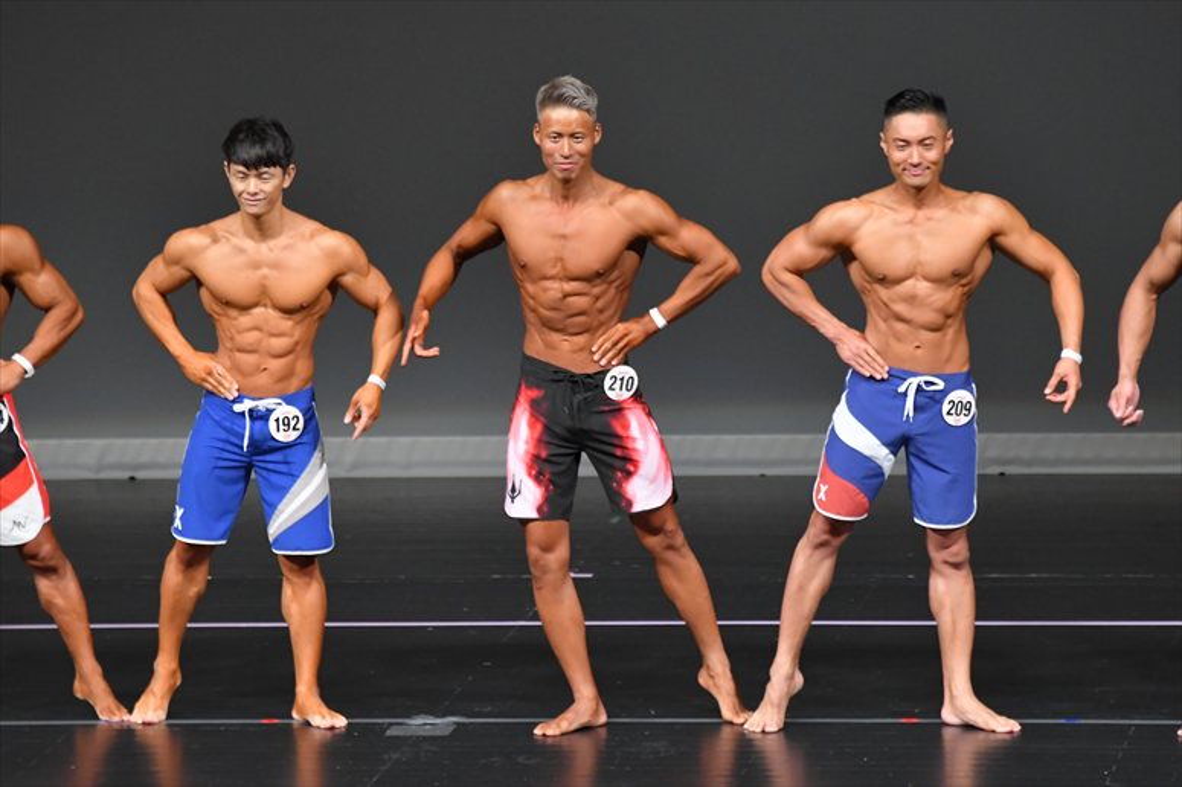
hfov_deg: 6.5
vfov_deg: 4.4
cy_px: 394
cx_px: 591
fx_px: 10338
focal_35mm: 315
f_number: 5.6
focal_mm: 210
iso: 4000
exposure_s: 1/400
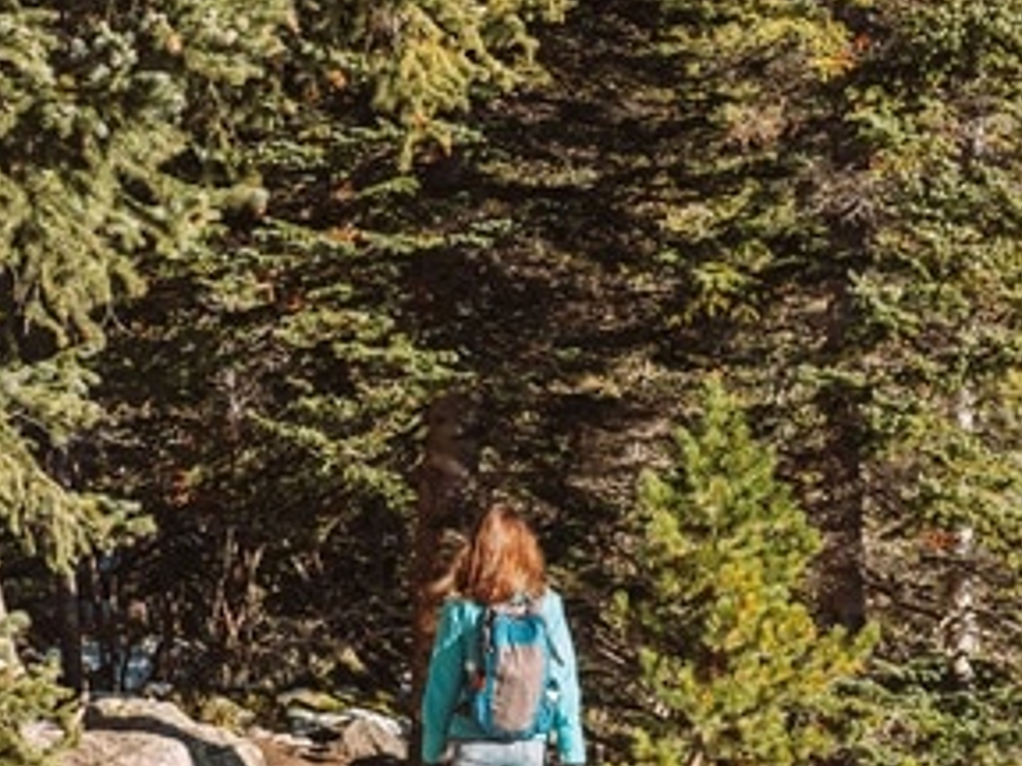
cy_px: 653
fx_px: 3130
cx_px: 926
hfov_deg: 18.2
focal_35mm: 106
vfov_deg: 13.9
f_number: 5.6
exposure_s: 1/320
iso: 200
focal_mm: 35
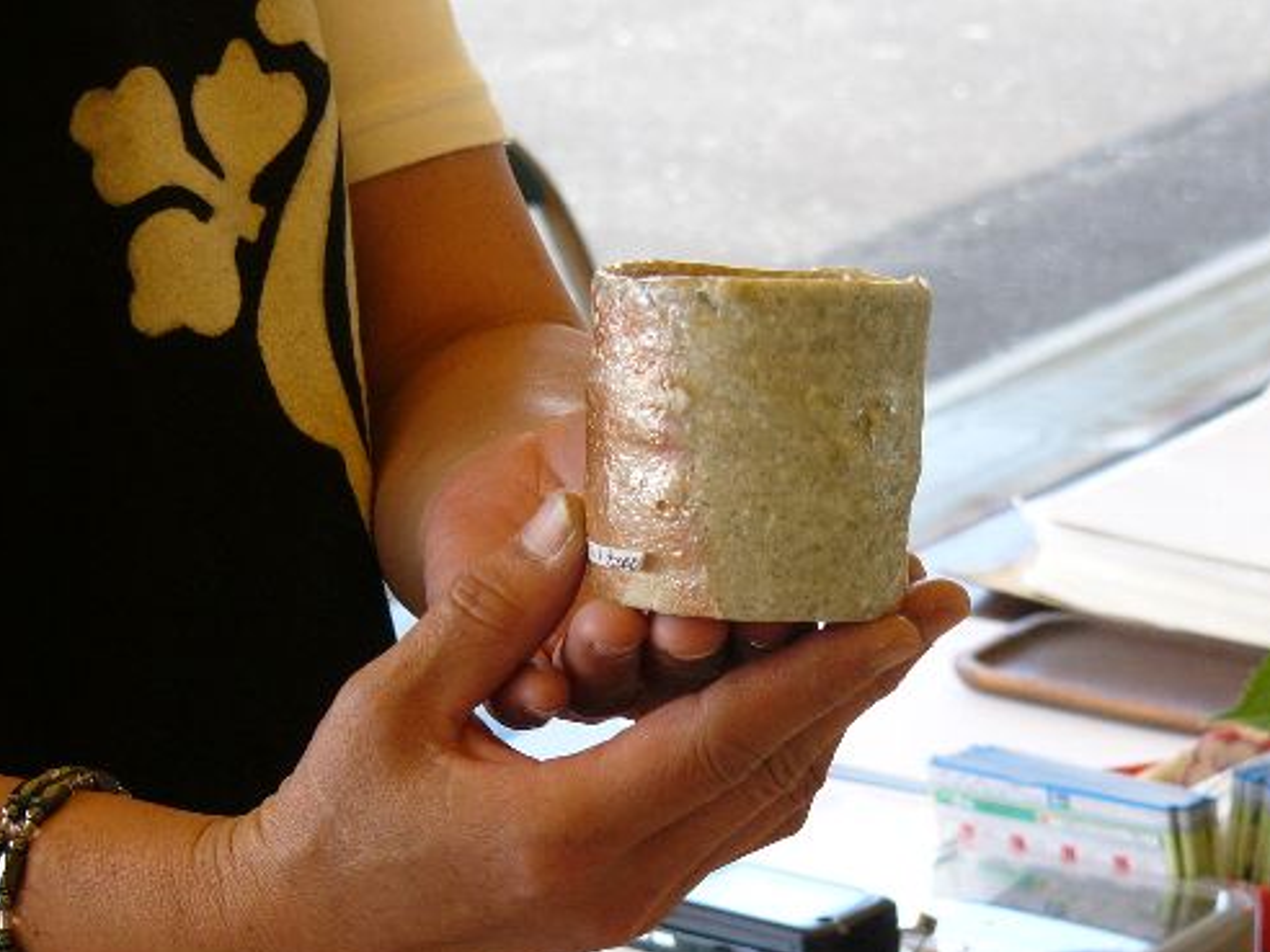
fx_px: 5393
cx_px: 731
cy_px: 617
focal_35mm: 147
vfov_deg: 10.1
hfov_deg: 13.4
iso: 75
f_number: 2.8
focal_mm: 18.8
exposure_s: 1/60
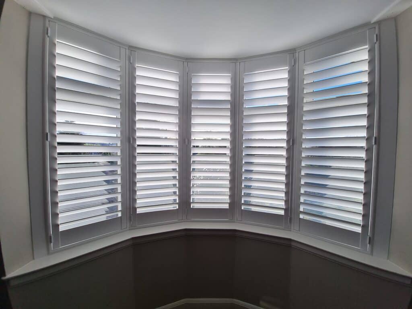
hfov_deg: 106.2
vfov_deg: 89.9
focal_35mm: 13
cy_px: 154
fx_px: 155
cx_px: 206
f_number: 2.2
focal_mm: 1.74
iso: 50
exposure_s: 1/396
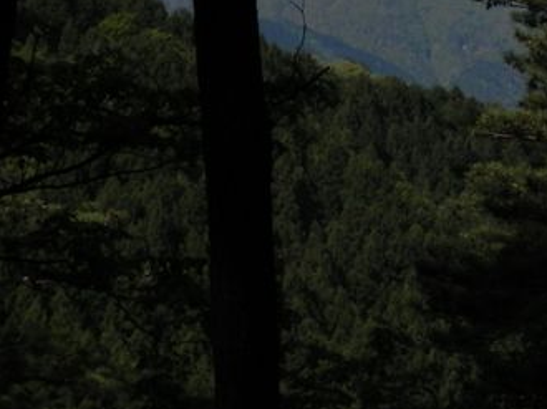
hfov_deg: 11.0
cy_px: 30
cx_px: 635
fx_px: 2795
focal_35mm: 177
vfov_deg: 8.3
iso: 100
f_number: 12.7
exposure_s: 1/160
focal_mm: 13.1
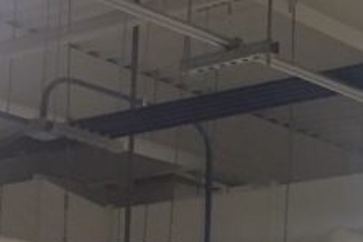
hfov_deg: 14.1
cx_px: 471
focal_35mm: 140
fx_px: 1411
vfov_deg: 9.5
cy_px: 356
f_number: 2.2
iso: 32
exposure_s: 1/30
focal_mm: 4.15
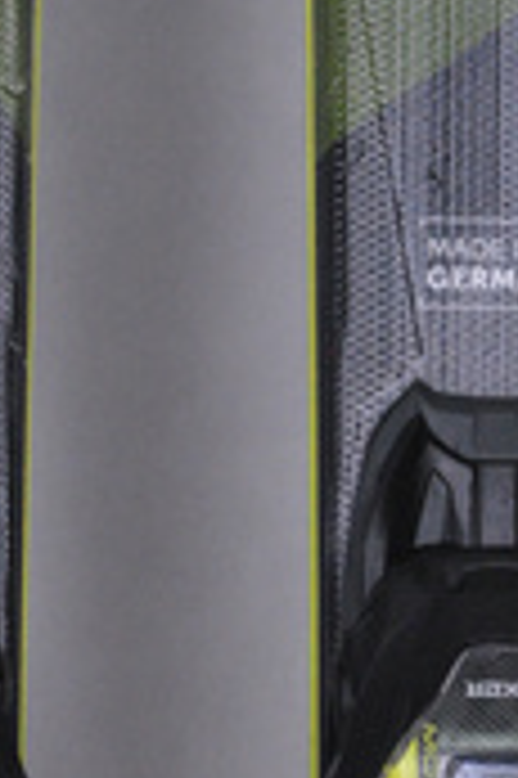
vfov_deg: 5.0
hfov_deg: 3.3
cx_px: 164
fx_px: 8873
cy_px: 108
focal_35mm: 410
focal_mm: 105
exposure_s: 1/125
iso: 3200
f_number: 9.5
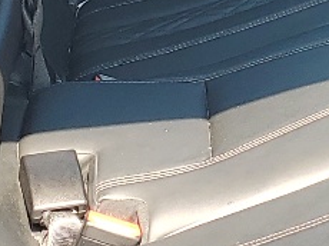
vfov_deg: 8.0
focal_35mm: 181
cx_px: 401
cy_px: -167
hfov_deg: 10.7
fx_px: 1718
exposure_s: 1/323
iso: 50
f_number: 1.5
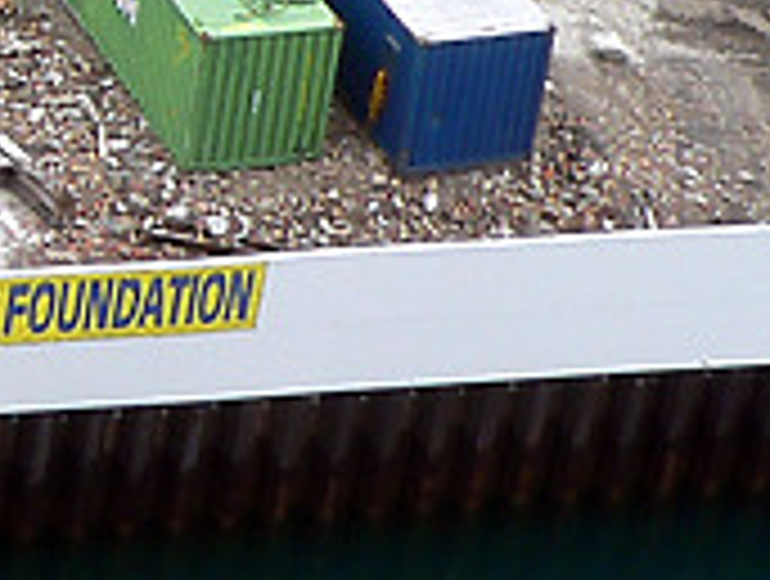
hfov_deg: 9.6
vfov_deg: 7.5
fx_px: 4213
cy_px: -636
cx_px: -856
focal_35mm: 189
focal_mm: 6
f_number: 3.7
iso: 80
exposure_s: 1/125
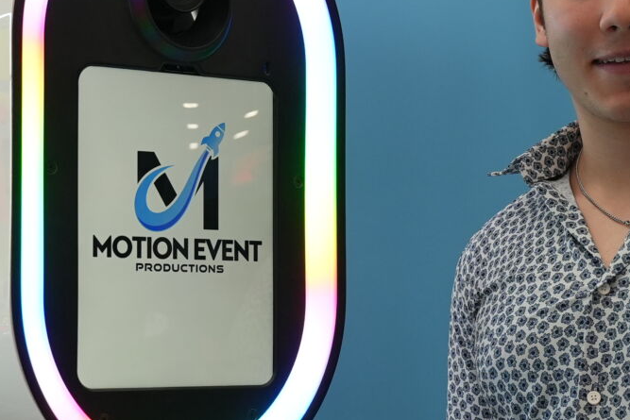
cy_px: 203
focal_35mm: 119
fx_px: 2083
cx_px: 433
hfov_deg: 17.1
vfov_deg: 11.5
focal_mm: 31
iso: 640
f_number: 4
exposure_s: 1/288
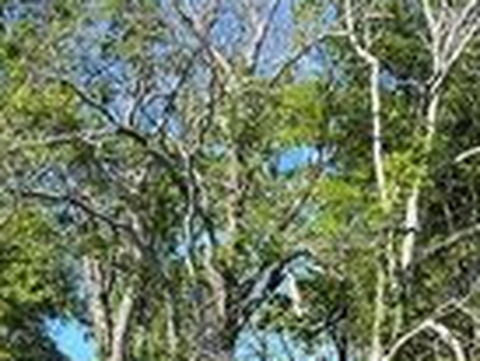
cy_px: 286
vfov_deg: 15.5
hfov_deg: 20.2
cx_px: 427
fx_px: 1318
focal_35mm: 95
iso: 50
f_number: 1.6
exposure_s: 1/1477
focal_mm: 5.1
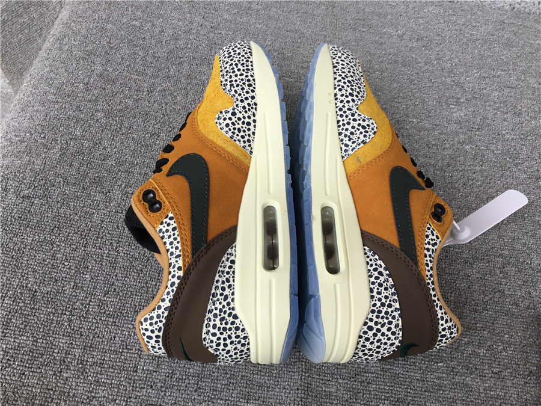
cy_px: 203
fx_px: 484
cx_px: 270
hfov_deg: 58.4
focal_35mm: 31
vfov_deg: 45.4
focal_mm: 3.3
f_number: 2.4
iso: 25
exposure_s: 1/101
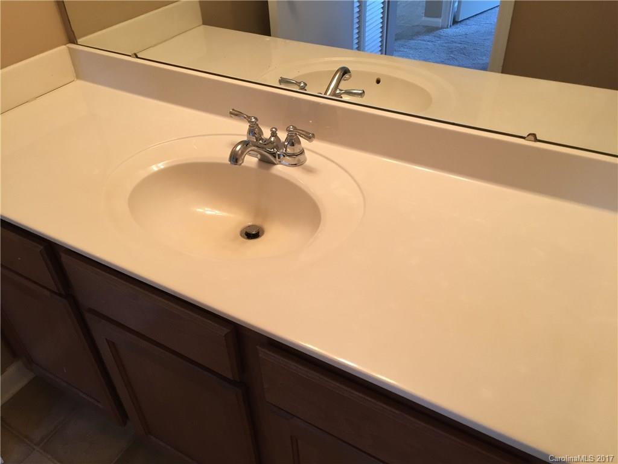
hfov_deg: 61.7
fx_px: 518
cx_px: 309
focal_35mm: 29
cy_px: 232
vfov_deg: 48.2
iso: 80
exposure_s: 1/30
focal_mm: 4.15
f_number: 2.2
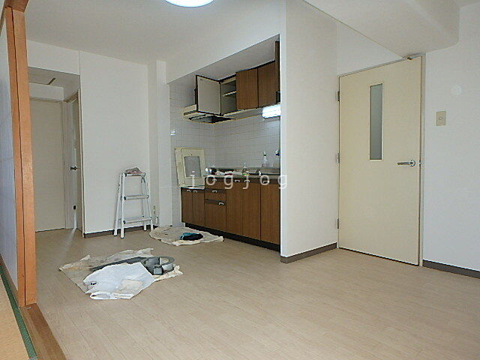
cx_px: 240
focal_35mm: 21
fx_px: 291
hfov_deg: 79.0
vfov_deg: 63.4
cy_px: 180
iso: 125
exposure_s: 1/80
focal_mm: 3.7
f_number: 3.5
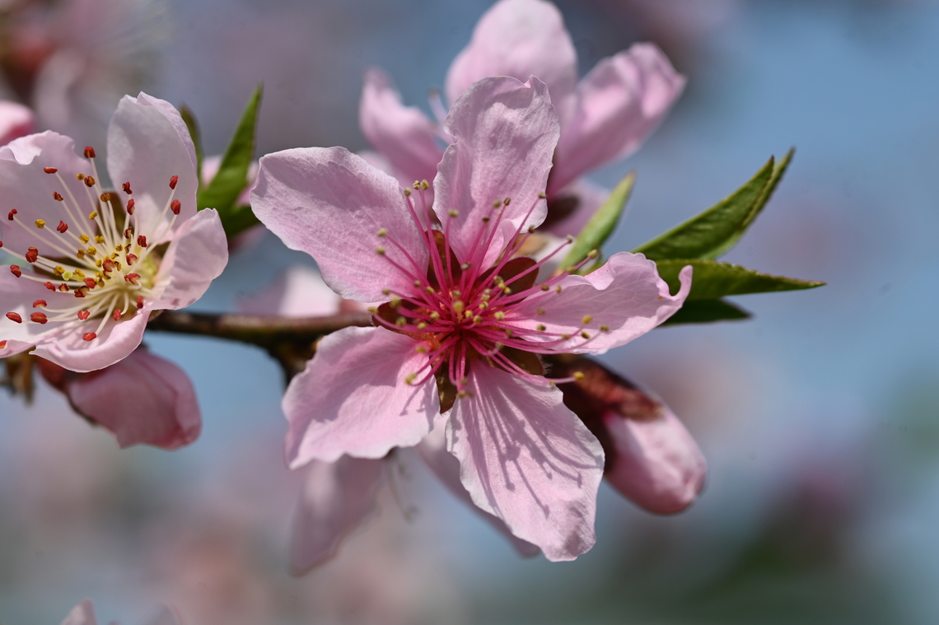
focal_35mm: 105
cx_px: 470
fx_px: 2737
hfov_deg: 19.5
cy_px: 312
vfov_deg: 13.0
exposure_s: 1/640
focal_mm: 105
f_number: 9
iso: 100
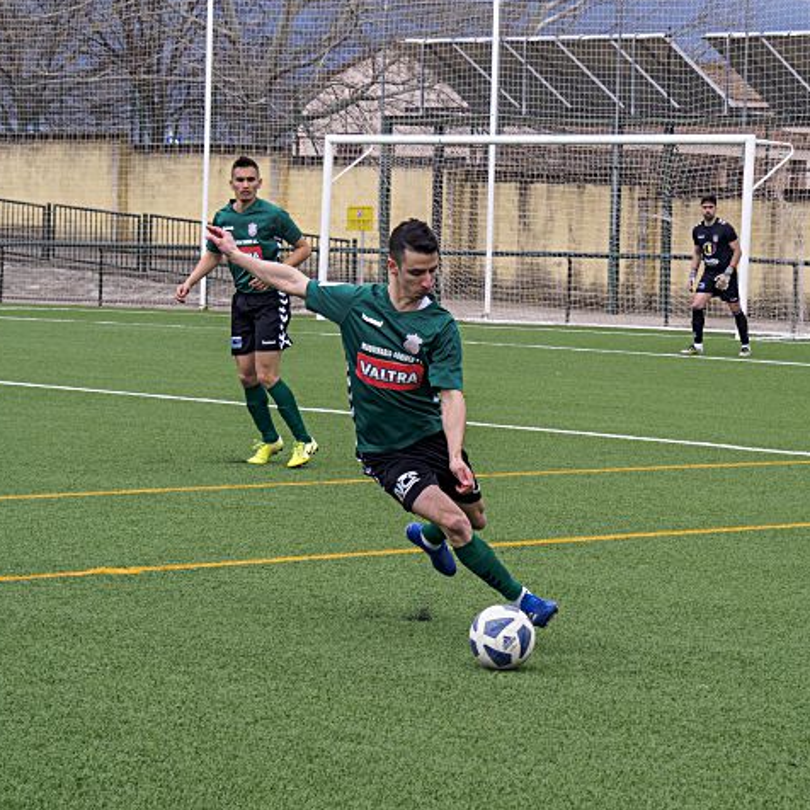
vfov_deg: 13.1
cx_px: 439
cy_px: 403
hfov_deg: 13.1
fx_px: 3521
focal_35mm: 133
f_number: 7.1
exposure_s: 1/800
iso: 800
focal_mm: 56
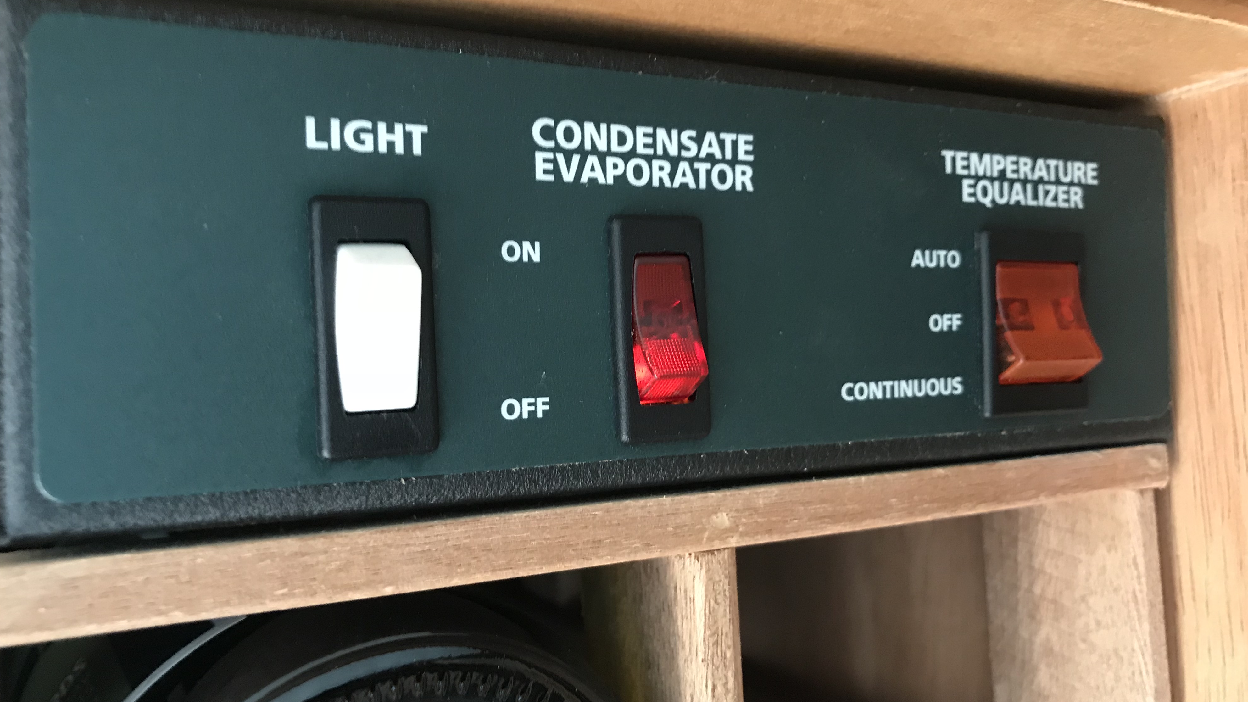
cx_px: 625
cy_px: 366
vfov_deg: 37.8
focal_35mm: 31
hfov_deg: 62.6
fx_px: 1026
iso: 100
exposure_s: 1/9
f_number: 1.8
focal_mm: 3.99
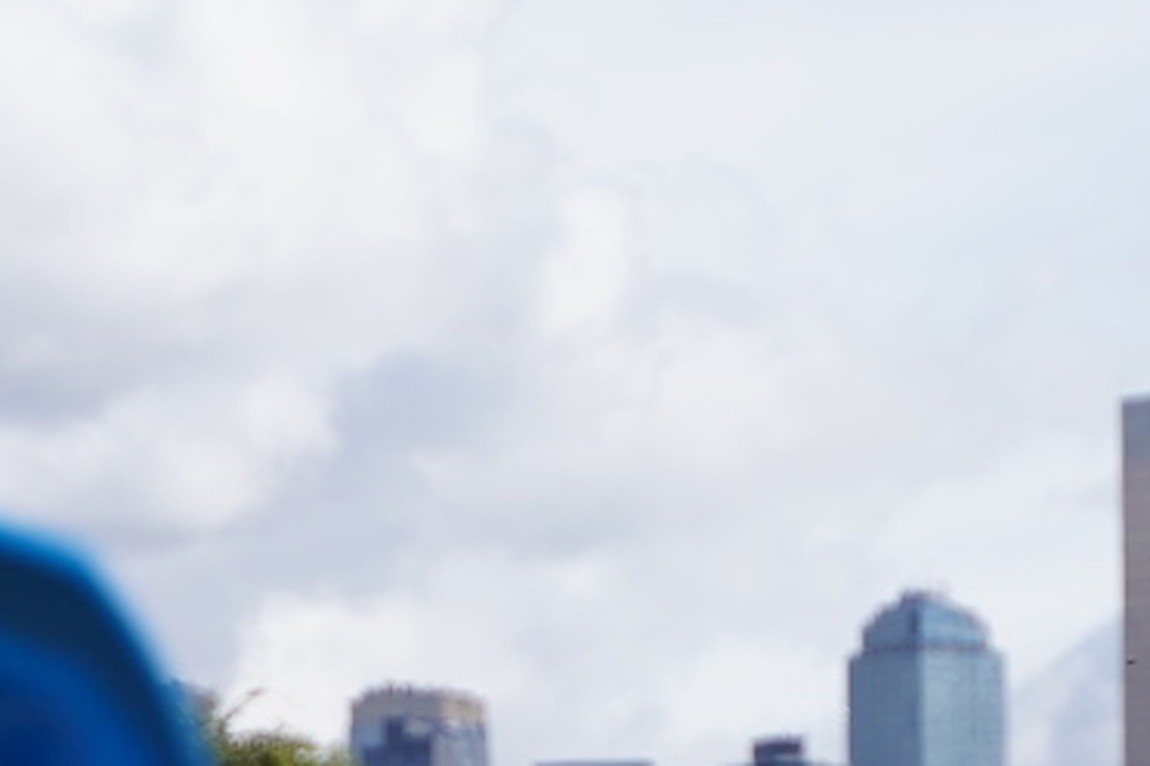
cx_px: 658
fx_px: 9615
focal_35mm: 301
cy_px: 1972
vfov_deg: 4.4
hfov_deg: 6.8
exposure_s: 1/2000
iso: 100
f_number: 2.8
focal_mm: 56
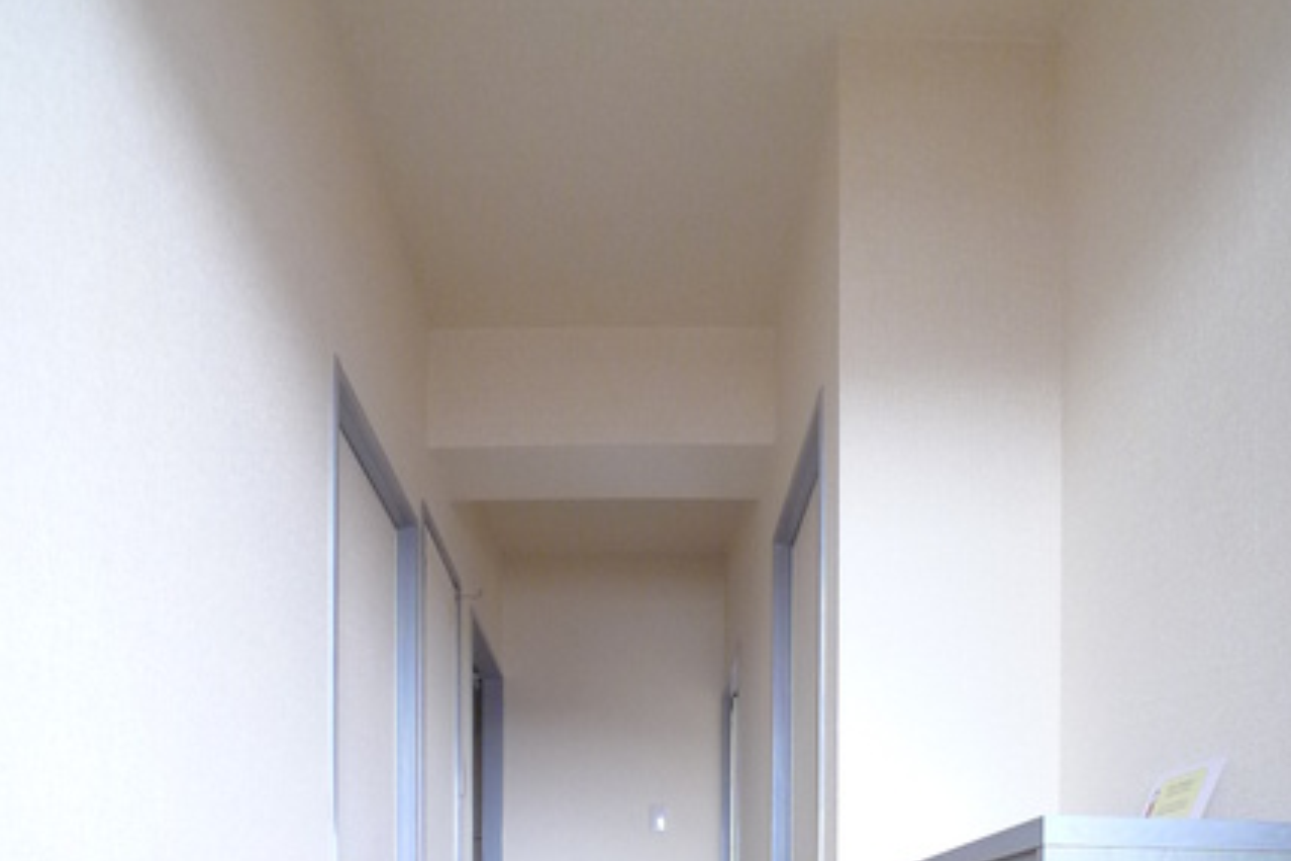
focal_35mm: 41
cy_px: 1031
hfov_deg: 47.4
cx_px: 623
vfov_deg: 28.4
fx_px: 1470
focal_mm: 5.1
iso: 400
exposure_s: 1/50
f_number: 2
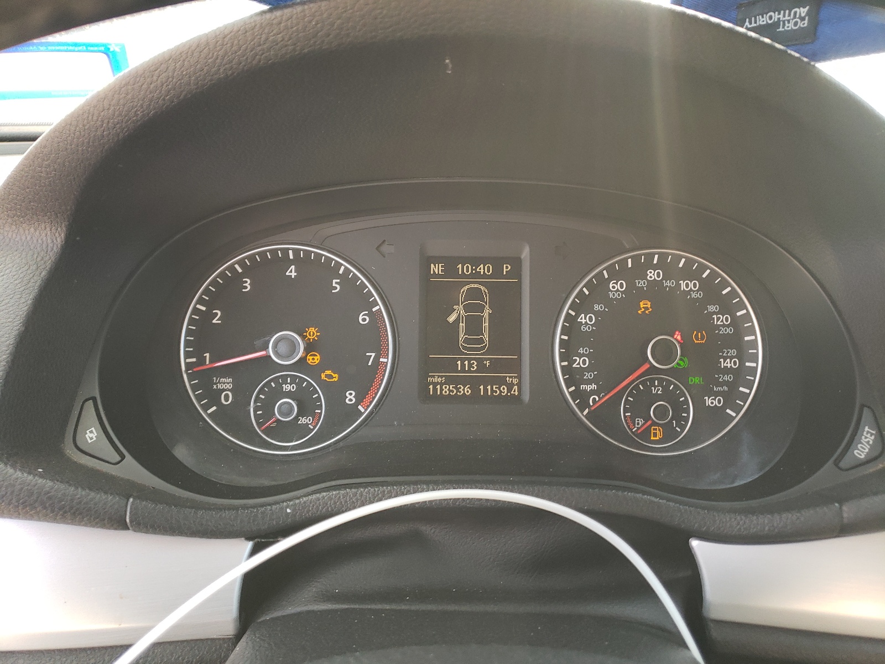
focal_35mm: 26
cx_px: 442
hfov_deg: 67.3
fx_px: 665
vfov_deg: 53.1
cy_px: 332
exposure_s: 1/120
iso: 94
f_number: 1.5
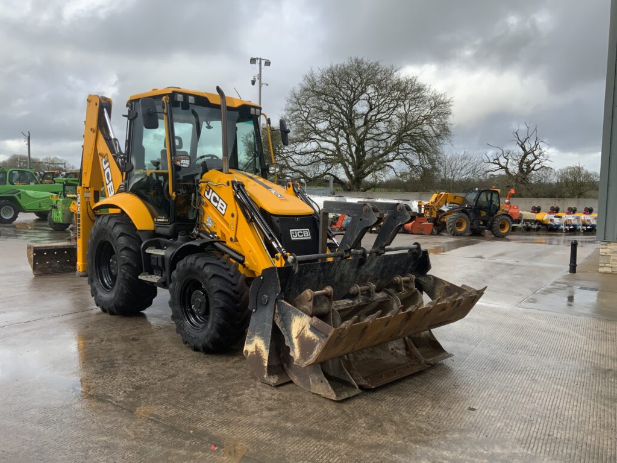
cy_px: 232
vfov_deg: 48.2
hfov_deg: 61.7
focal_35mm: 29
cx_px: 308
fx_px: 517
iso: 16
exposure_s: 1/912
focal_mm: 3
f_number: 1.8
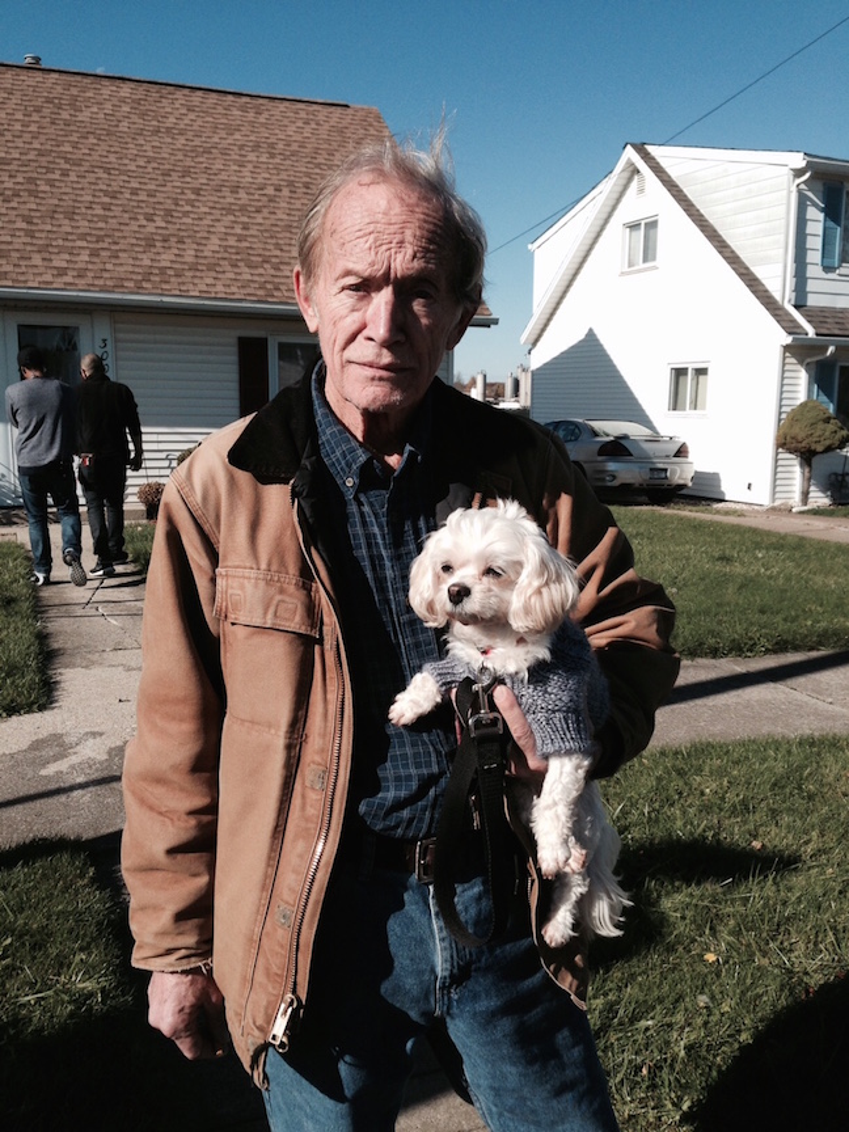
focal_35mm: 33
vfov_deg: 55.4
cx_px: 424
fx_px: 1079
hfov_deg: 42.9
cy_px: 566
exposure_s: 1/1748
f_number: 2.4
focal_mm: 4.12
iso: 50
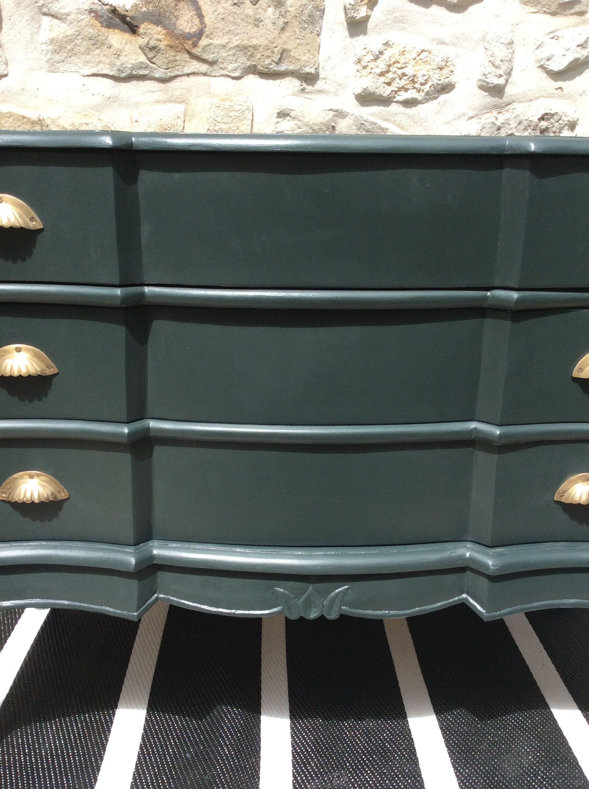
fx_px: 728
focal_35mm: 32
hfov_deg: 44.1
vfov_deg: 56.9
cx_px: 294
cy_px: 394
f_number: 2.4
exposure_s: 1/880
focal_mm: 3.3
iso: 32
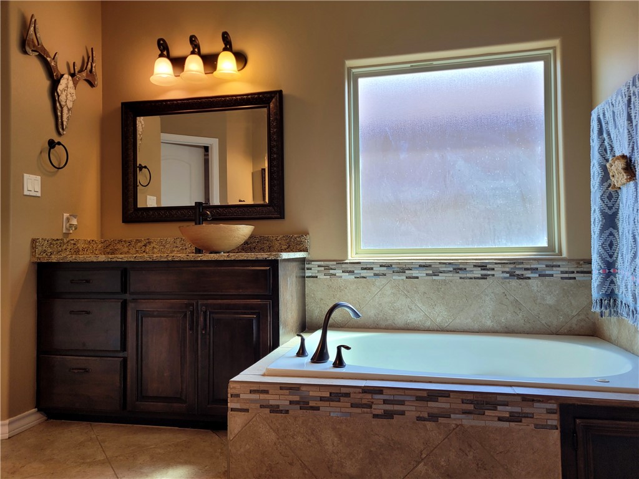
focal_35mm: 26
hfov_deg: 67.3
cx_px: 320
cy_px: 240
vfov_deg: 53.1
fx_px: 480
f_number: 1.8
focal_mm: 5.4
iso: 64
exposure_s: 1/120
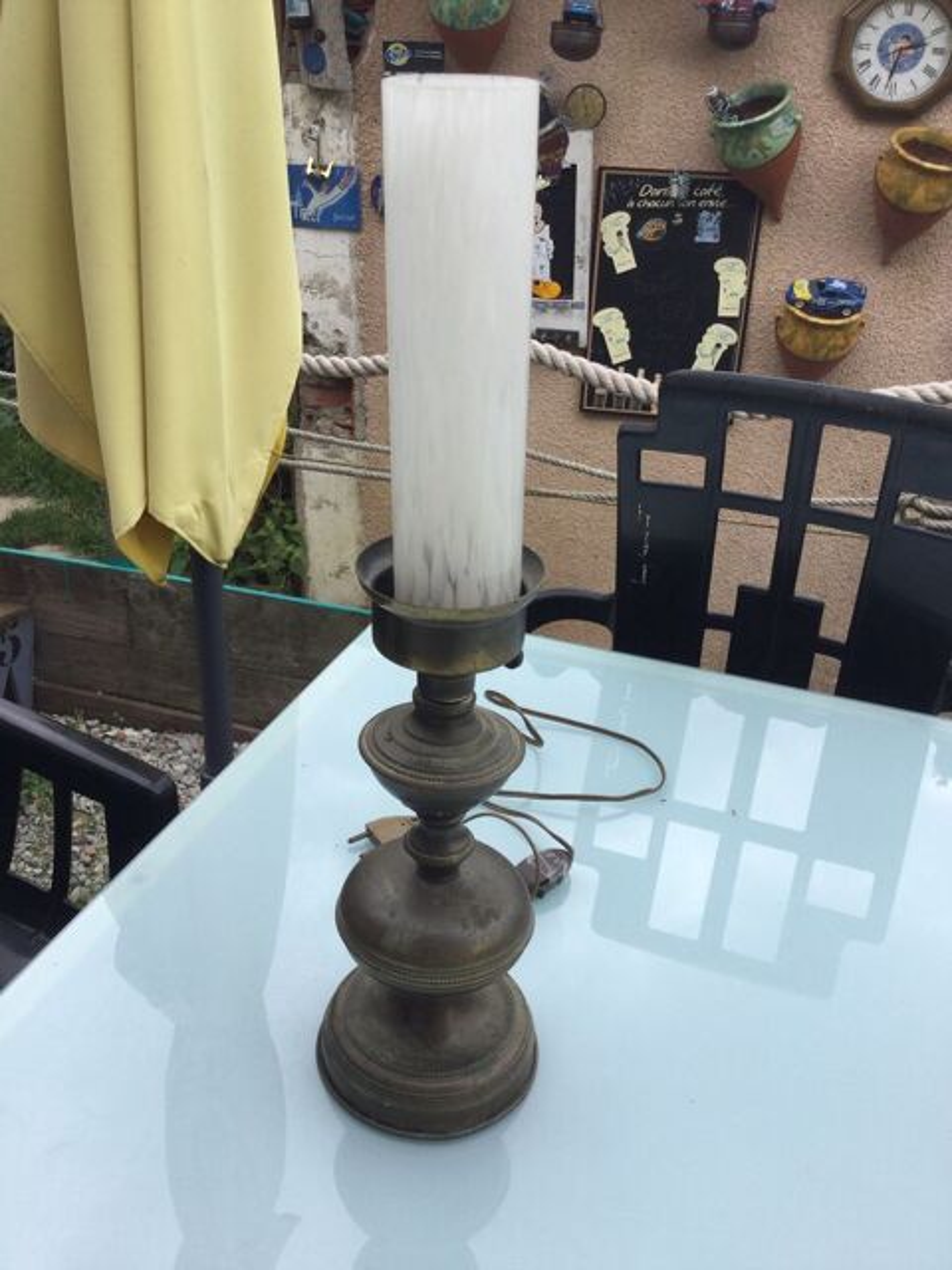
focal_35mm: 31
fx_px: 1137
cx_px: 476
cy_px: 635
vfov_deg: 58.4
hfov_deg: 45.4
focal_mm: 3.3
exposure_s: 1/409
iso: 25
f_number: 2.4
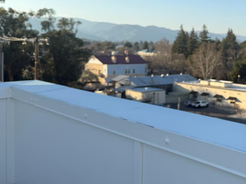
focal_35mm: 47
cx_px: 232
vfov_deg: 30.8
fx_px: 334
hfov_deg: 37.2
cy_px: 74
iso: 80
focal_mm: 6.76
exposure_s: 1/1211
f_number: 1.78
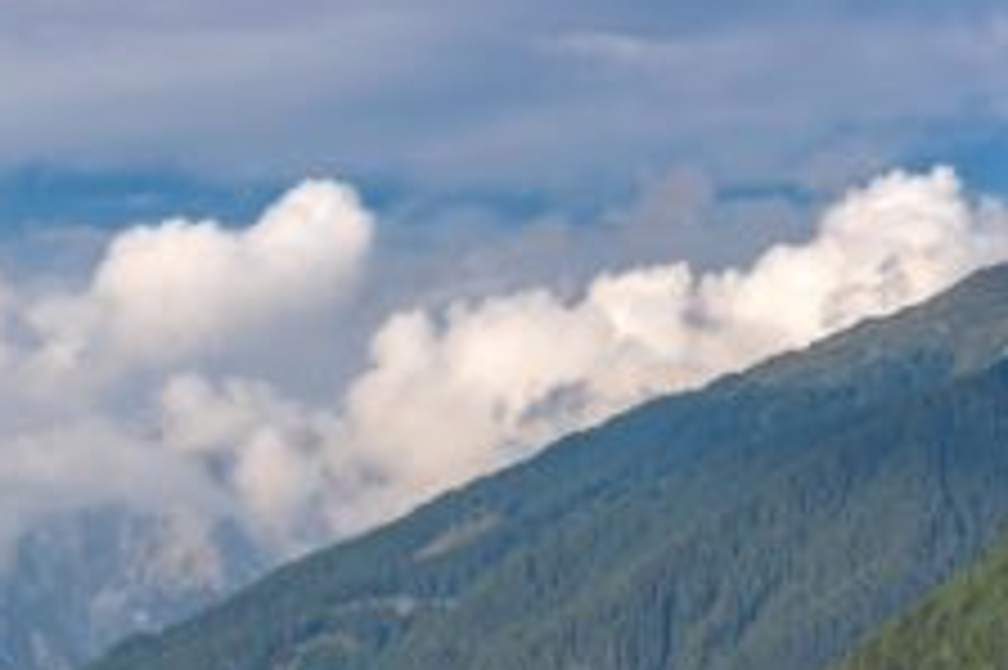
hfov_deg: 7.4
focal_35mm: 277
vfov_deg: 4.9
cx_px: -22
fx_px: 7750
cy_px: 785
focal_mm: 70
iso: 125
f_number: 6.3
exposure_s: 1/250
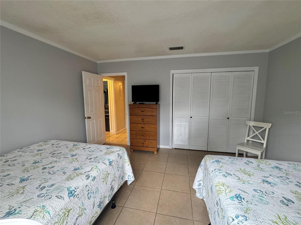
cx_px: 150
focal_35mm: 14
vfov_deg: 85.6
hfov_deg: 102.1
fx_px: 122
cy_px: 112
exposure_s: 1/60
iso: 250
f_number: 2.2
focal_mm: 2.22
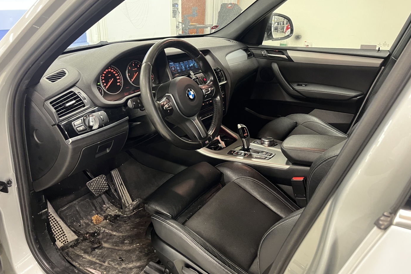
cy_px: 135
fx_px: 320
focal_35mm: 28
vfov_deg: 46.4
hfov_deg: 65.5
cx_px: 206
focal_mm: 5.1
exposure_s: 1/25
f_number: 1.6
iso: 500
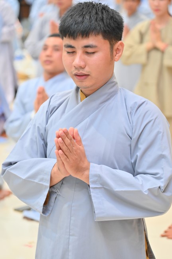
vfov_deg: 18.3
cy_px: 130
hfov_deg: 12.2
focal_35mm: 112
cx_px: 86
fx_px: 804
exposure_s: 1/60
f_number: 4
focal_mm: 112
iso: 1600
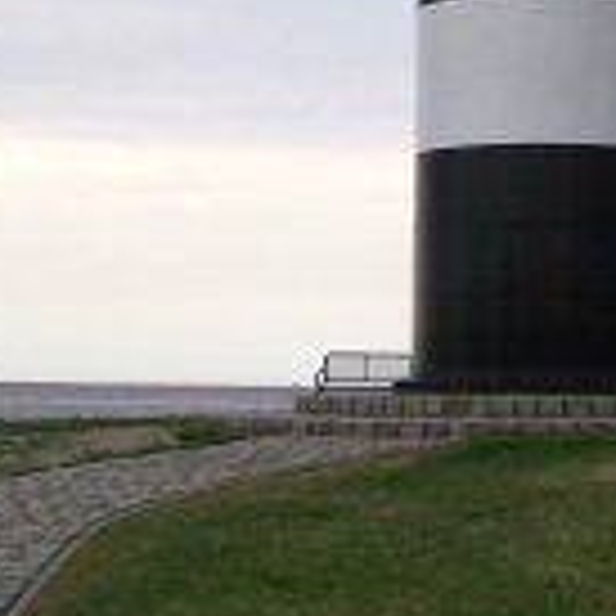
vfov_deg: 17.4
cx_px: 508
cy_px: 45
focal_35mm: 98
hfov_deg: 17.6
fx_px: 1973
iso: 80
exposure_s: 1/800
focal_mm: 6.3
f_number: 2.8
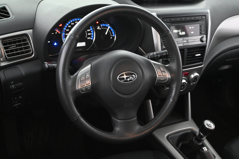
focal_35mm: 44
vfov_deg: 30.8
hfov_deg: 45.0
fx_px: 289
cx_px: 120
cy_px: 80
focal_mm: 29
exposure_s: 1/50
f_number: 4.8
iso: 6400
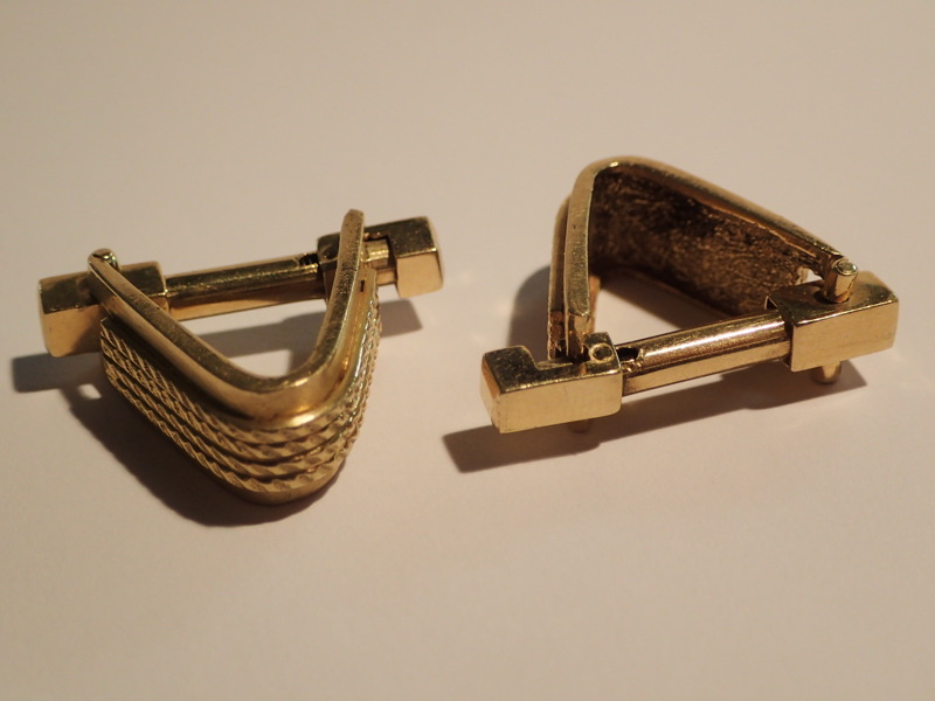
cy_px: 350
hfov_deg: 36.2
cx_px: 468
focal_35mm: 53
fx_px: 1432
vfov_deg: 27.5
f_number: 3.4
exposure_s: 1/60
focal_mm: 9.61
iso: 200
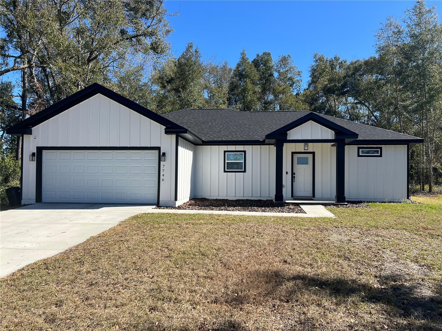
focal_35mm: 26
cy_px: 166
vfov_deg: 53.1
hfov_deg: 67.3
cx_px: 221
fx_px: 332
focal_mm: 5.7
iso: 50
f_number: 1.5
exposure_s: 1/2045
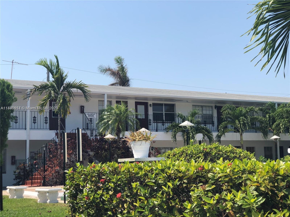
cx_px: 145
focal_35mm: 57
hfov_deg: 33.8
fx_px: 478
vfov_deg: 25.7
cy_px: 108
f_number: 2.8
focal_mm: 6.6
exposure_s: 1/917
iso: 20
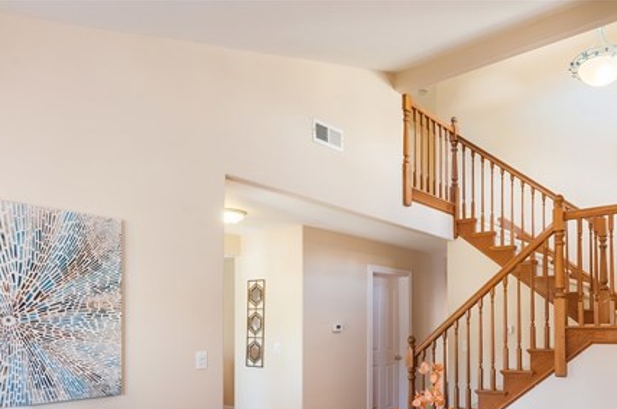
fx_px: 462
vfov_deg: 46.1
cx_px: 444
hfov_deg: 64.4
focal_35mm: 27
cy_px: 306
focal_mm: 12
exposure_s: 1/5
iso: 200
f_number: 14
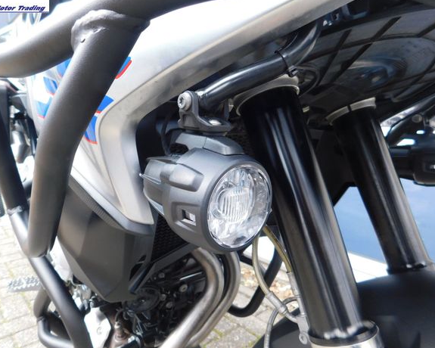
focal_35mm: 25
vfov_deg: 56.8
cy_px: 178
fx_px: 322
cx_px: 194
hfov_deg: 67.9
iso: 125
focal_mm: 4
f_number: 3
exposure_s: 1/80
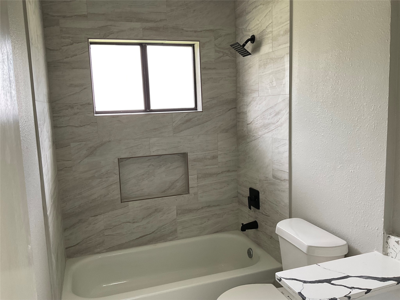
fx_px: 335
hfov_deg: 61.7
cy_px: 150
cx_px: 200
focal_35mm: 29
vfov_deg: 48.2
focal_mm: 3
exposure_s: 1/60
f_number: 1.8
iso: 50
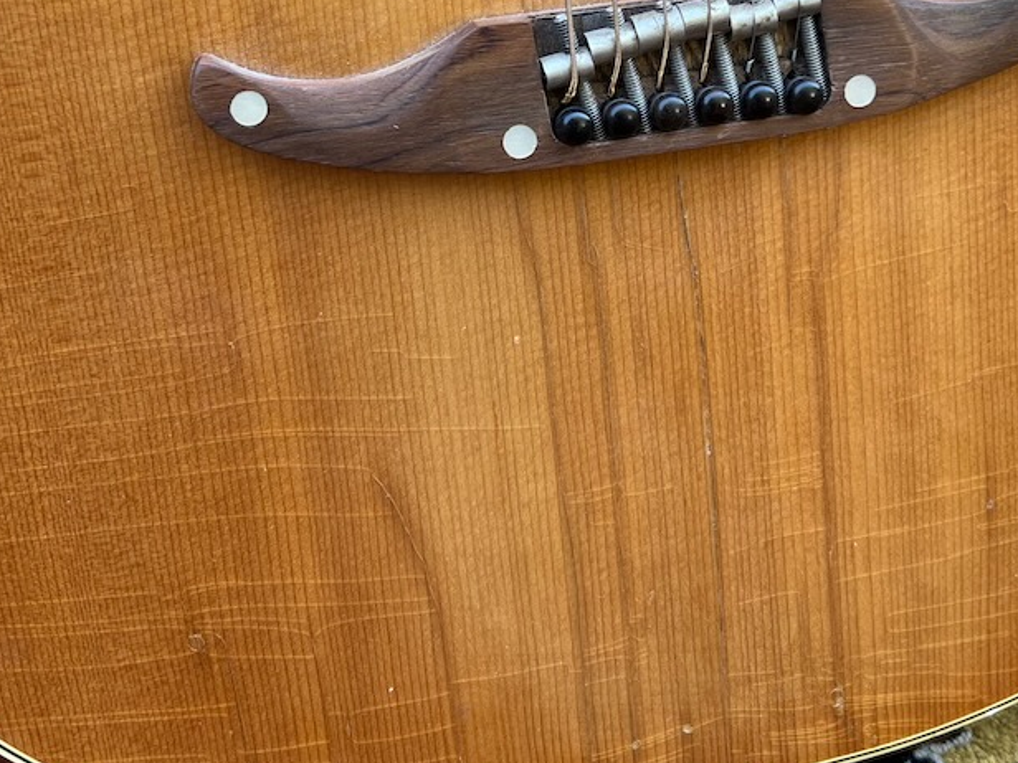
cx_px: 585
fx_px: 1588
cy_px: 127
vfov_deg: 26.4
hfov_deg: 35.5
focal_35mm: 54
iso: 50
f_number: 1.5
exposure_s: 1/121
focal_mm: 5.7
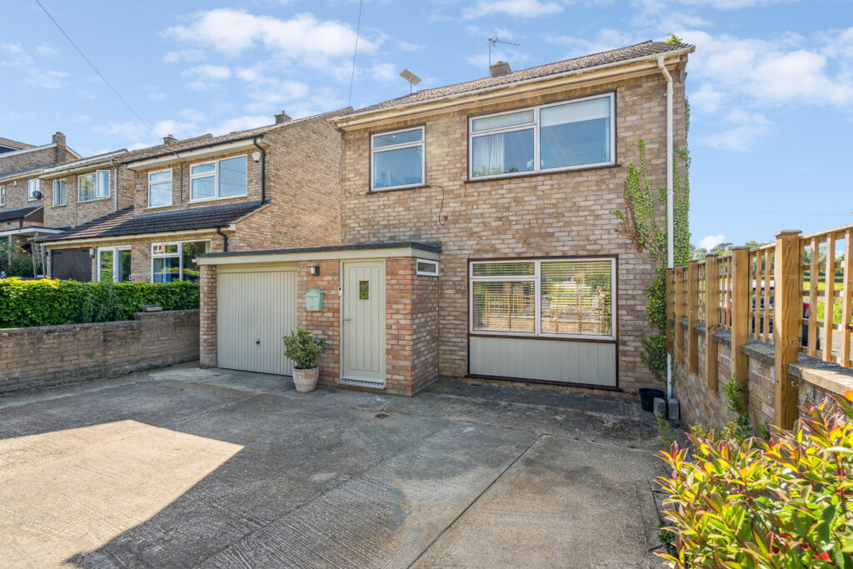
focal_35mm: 16
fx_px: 379
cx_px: 426
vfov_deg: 73.8
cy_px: 284
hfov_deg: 96.7
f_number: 8
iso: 200
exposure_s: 1/160
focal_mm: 16
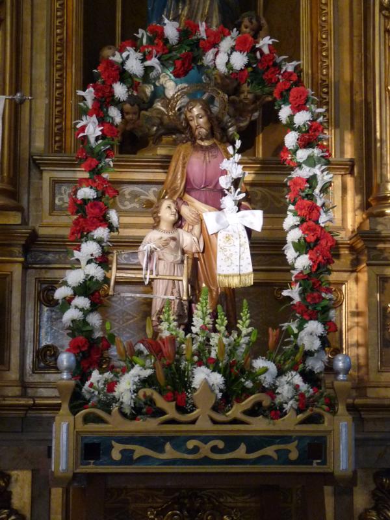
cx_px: 195
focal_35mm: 81
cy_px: 260
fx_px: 1217
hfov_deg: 18.2
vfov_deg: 24.1
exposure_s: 1/25
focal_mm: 10.1
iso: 400
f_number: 3.2
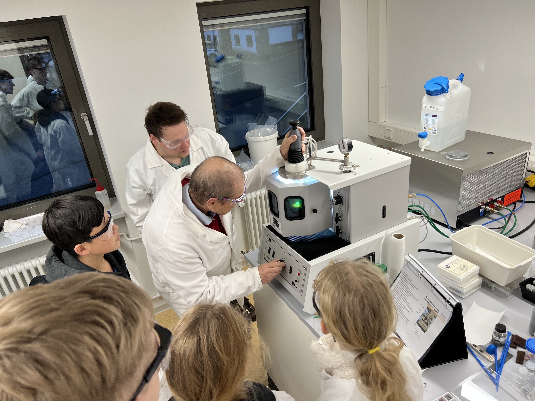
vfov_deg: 53.1
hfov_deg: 67.3
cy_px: 200
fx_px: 402
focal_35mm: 26
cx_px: 268
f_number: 1.5
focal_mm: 5.7
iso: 80
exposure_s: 1/120
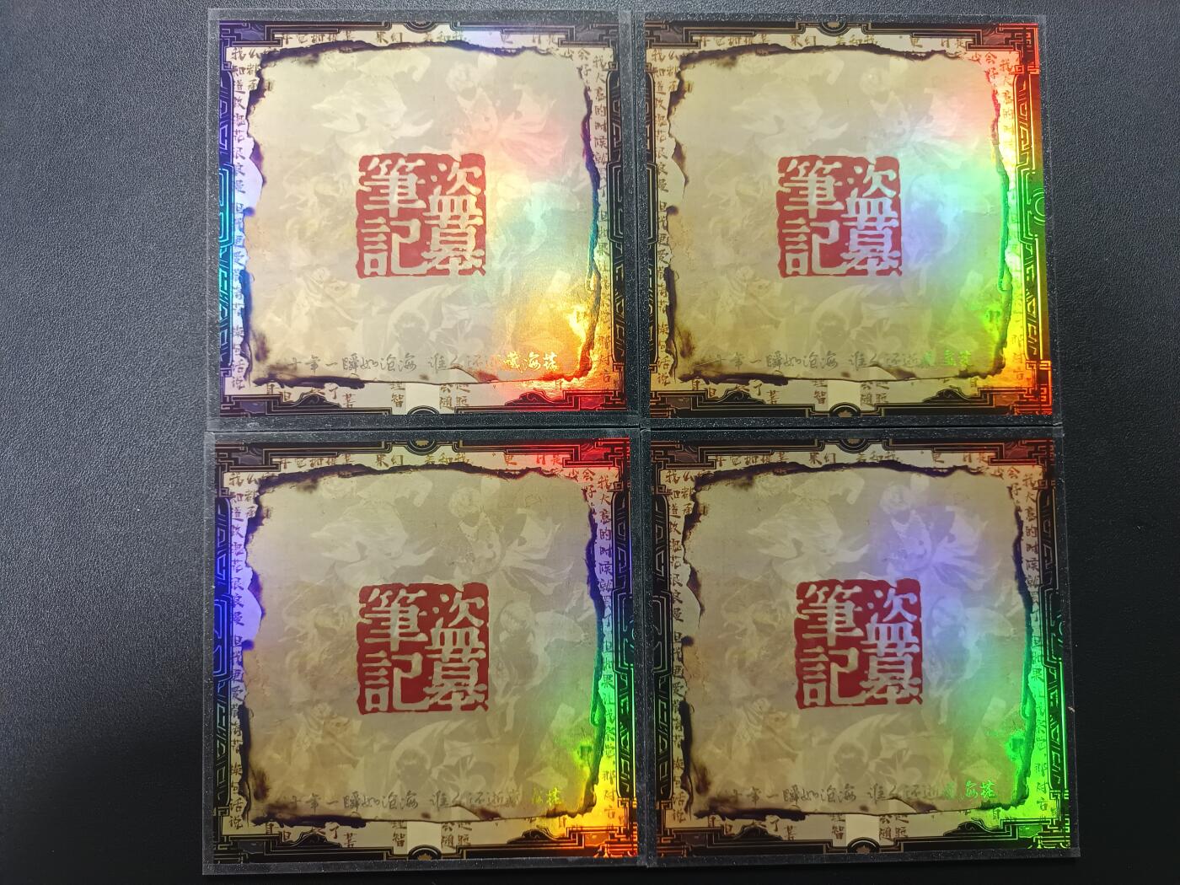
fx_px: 818
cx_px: 590
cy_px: 442
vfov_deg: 56.8
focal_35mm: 24
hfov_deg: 71.6
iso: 1062
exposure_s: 1/25
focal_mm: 5.31
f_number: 1.7
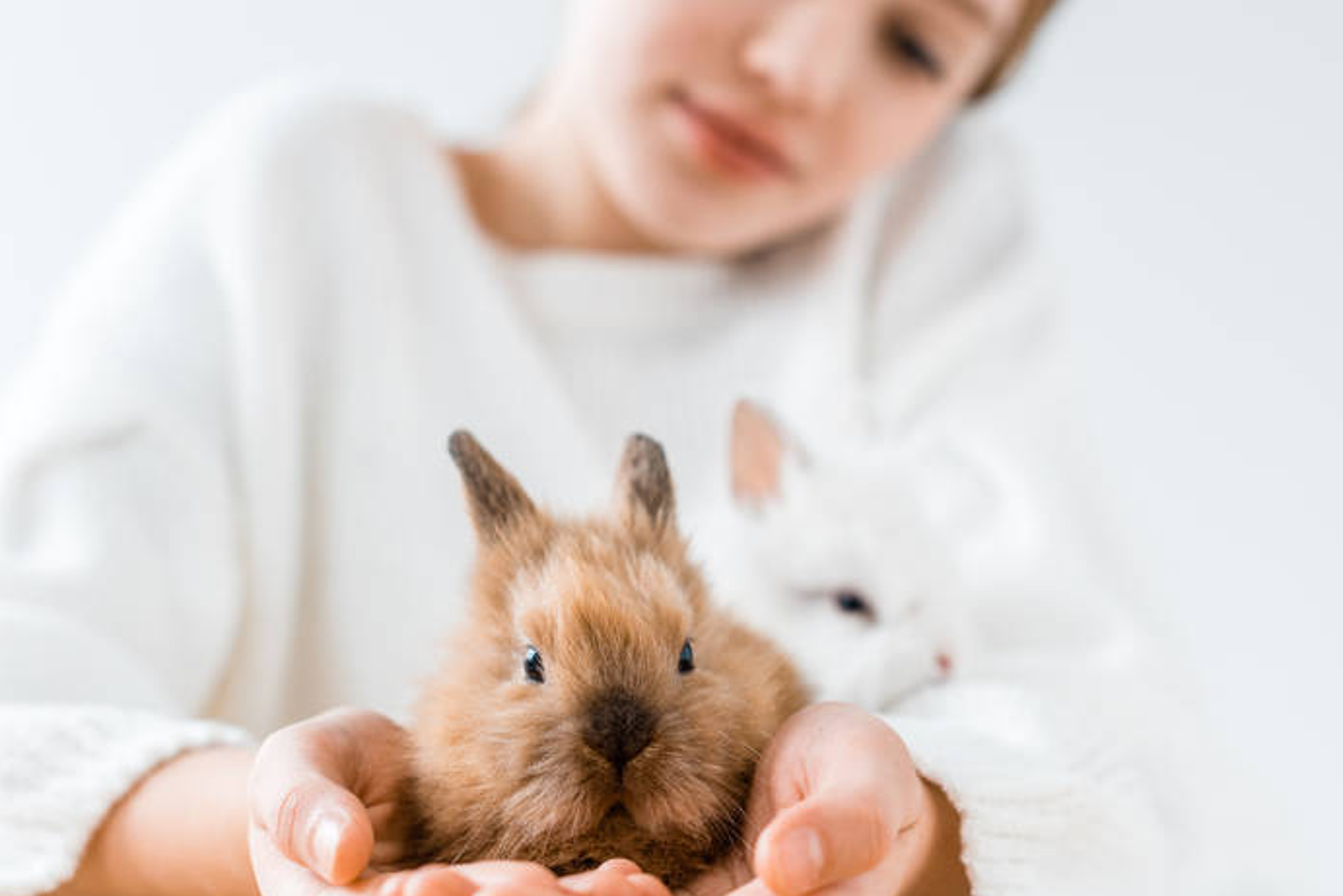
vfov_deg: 18.4
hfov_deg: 27.3
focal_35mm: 74
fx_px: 2761
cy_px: 493
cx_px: 821
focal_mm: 50
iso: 400
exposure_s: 1/160
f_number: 3.2
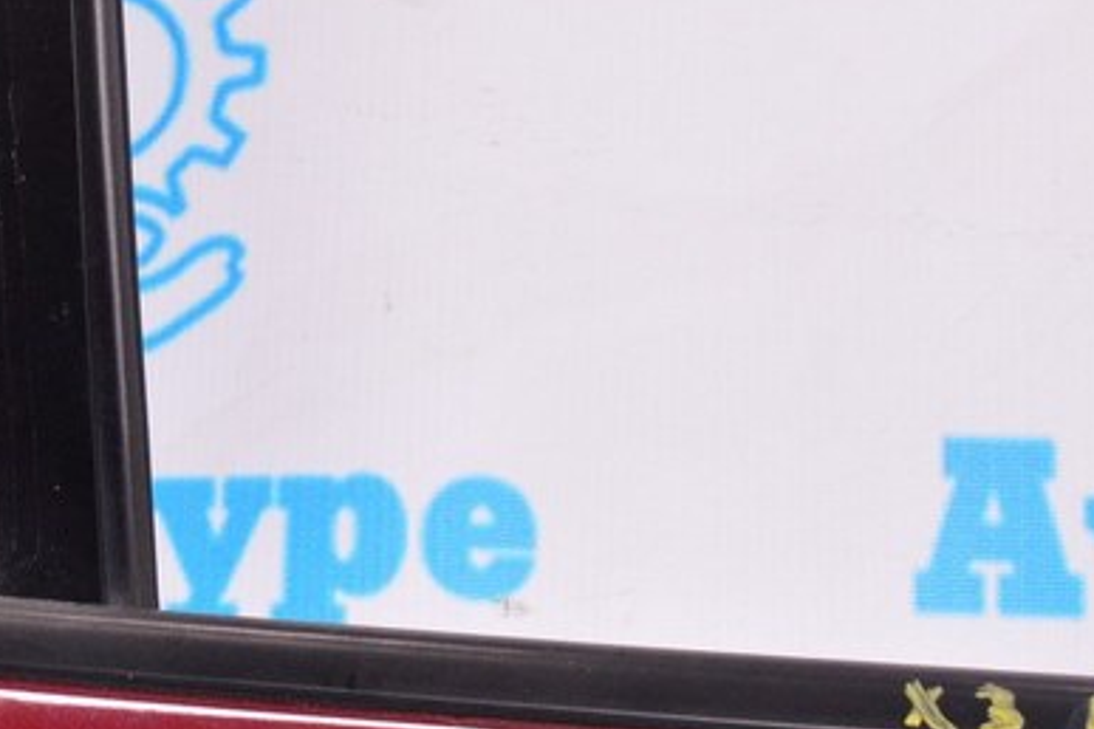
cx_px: -155
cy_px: -1
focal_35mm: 135
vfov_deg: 10.1
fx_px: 4102
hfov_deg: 14.8
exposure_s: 1/200
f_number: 8
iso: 1600
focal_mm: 34
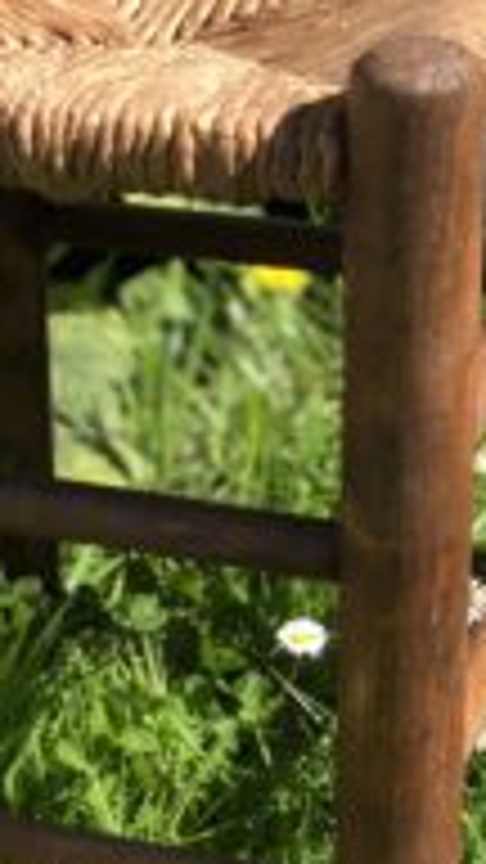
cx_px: 99
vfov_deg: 18.1
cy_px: 356
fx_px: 2703
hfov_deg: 10.2
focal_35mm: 118
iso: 16
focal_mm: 6
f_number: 2.4
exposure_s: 1/461
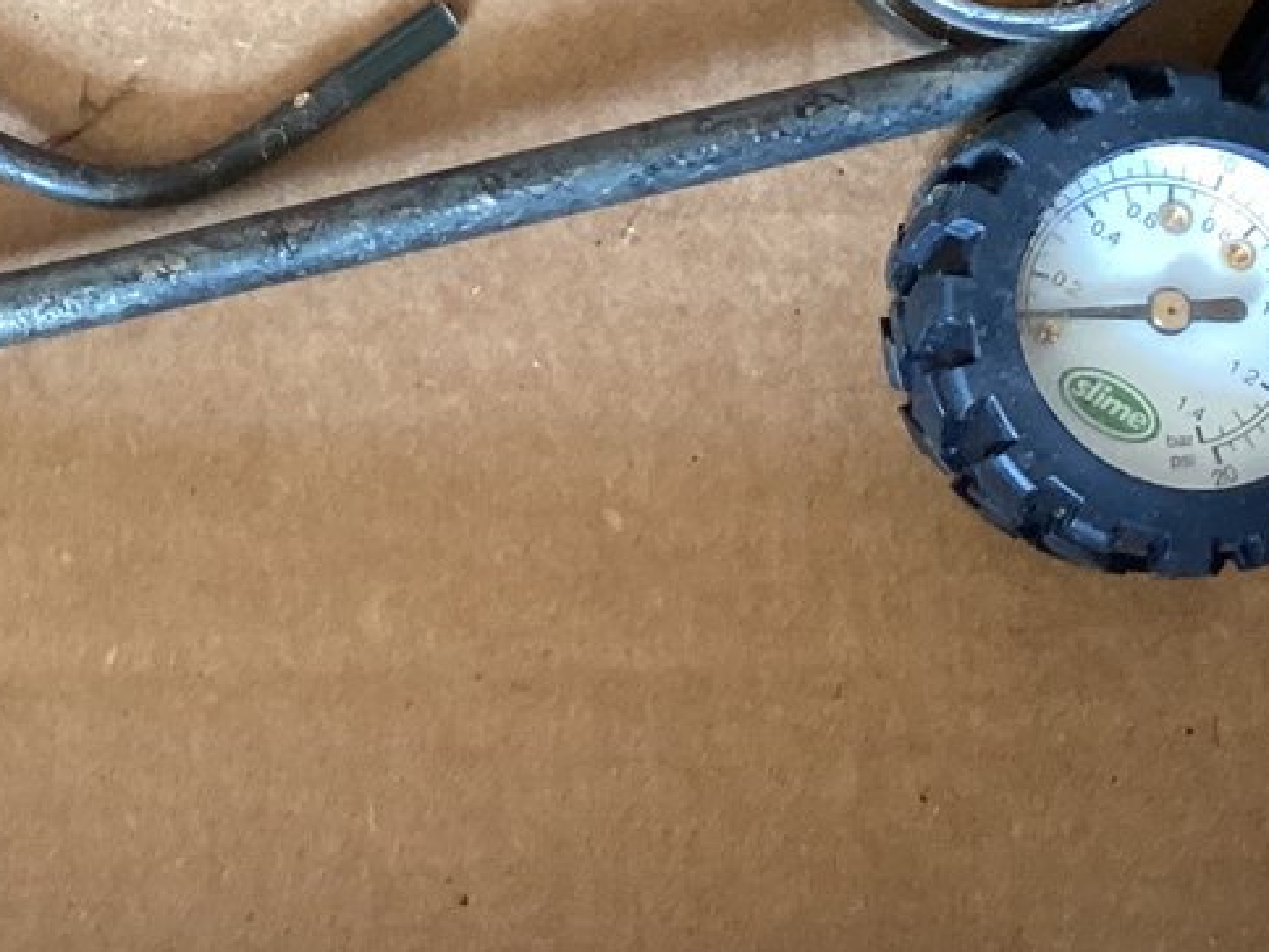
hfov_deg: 19.5
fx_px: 3556
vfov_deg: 15.0
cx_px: -64
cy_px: -30
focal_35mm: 97
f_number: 2.4
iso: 200
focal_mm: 3.3
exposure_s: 1/50
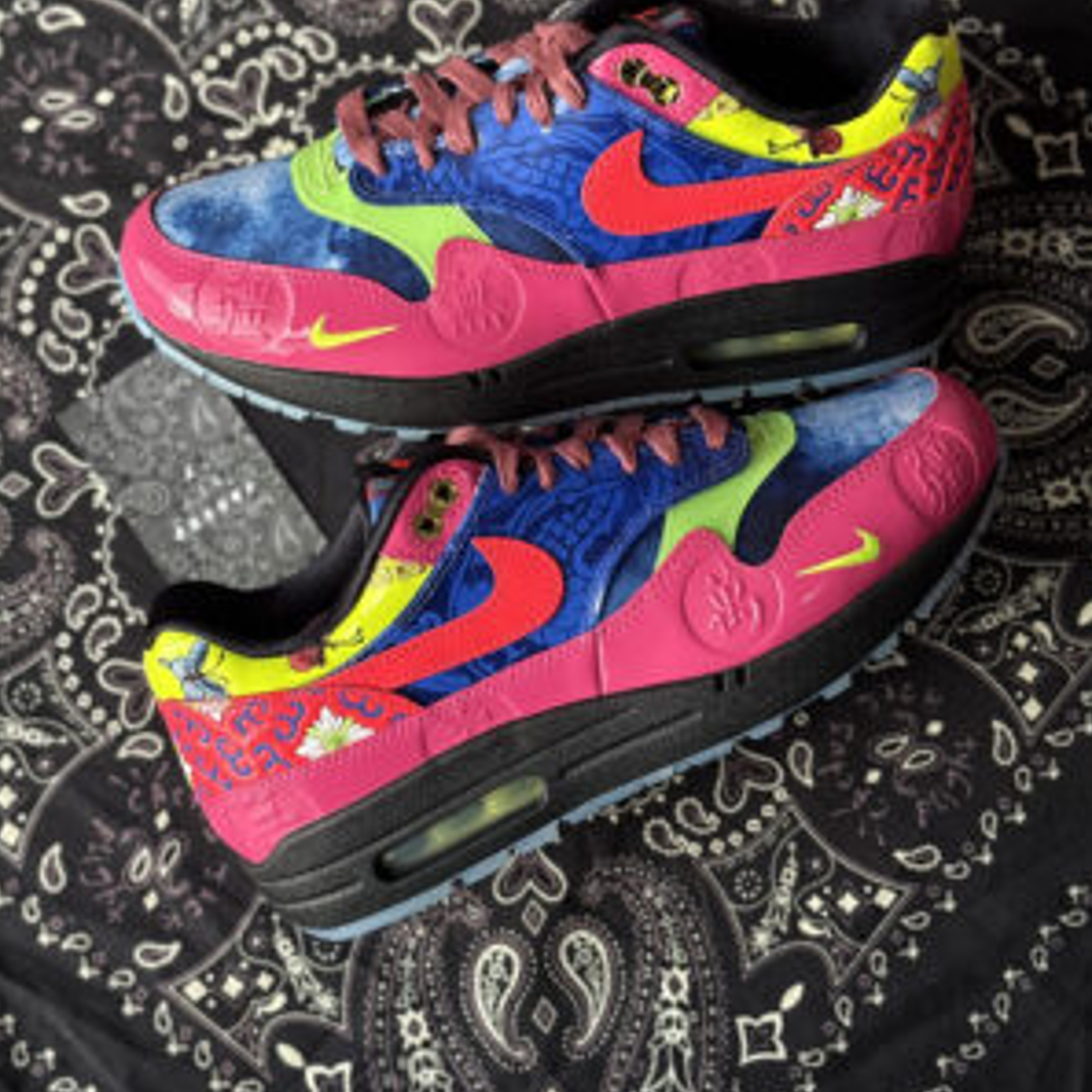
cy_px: 397
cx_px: 548
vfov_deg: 27.6
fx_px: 2213
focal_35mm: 62
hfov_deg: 27.7
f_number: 1.6
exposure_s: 1/60
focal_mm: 5.96
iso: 64
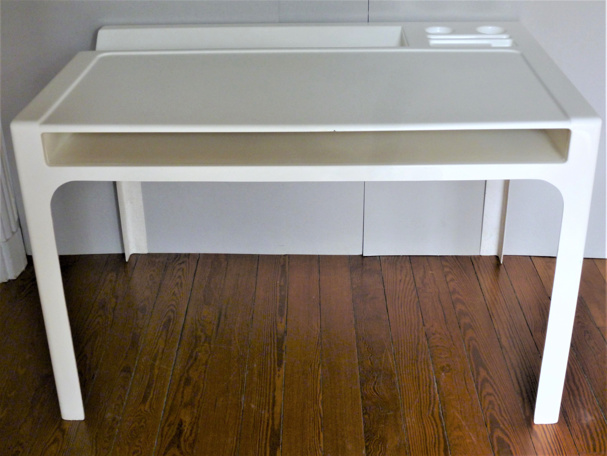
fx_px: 789
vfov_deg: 32.2
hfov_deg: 42.1
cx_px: 304
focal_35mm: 45
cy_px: 228
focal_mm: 8
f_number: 3.9
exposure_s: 1/8
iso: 200
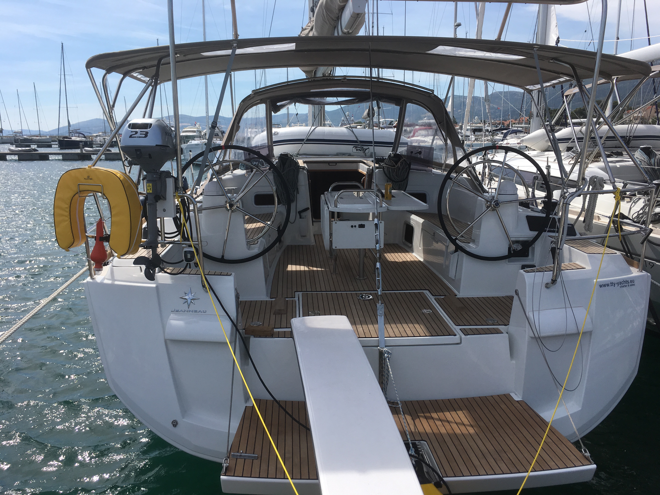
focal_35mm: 29
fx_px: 553
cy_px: 248
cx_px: 330
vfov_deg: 48.2
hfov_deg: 61.7
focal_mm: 4.15
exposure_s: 1/2137
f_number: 2.2
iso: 25
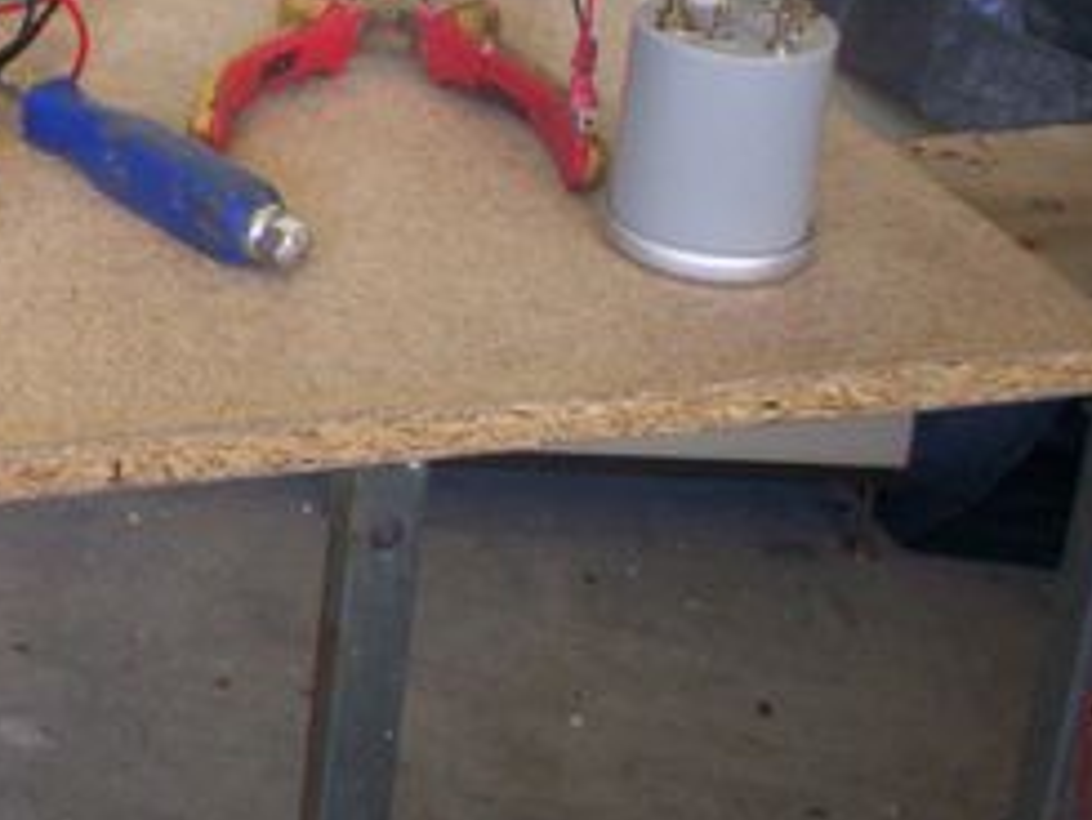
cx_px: -214
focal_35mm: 94
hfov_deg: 19.6
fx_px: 2967
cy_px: -94
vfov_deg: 15.3
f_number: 4.5
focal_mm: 6
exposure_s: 1/12.7
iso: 140
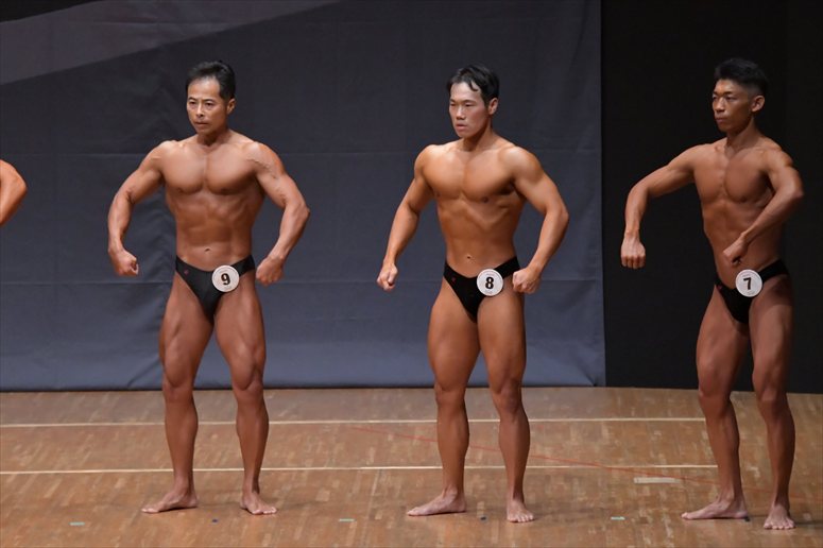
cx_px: 412
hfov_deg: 7.6
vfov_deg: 5.1
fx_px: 6170
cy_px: 274
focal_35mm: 270
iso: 6400
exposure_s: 1/400
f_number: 5.6
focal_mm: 180
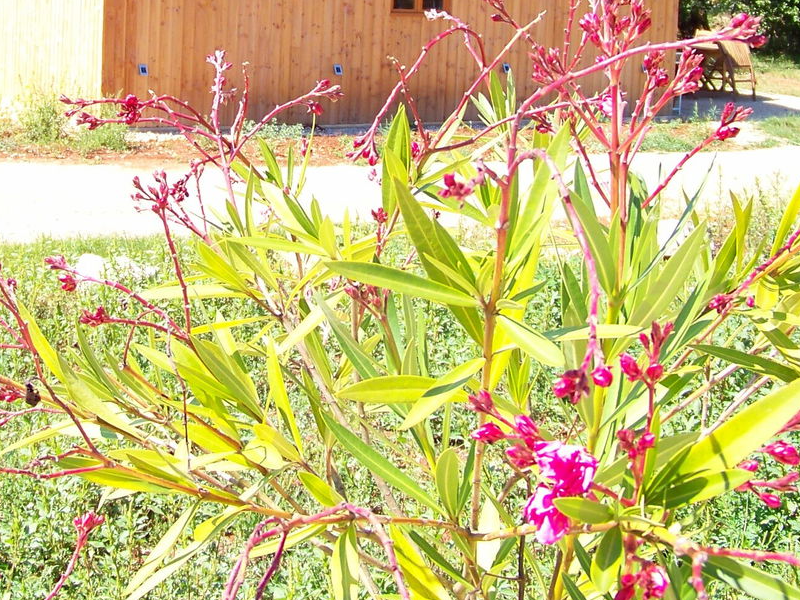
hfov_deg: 29.3
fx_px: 1525
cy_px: 62
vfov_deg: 21.8
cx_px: 292
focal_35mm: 66
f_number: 2.8
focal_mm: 5.85
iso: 64
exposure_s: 1/250
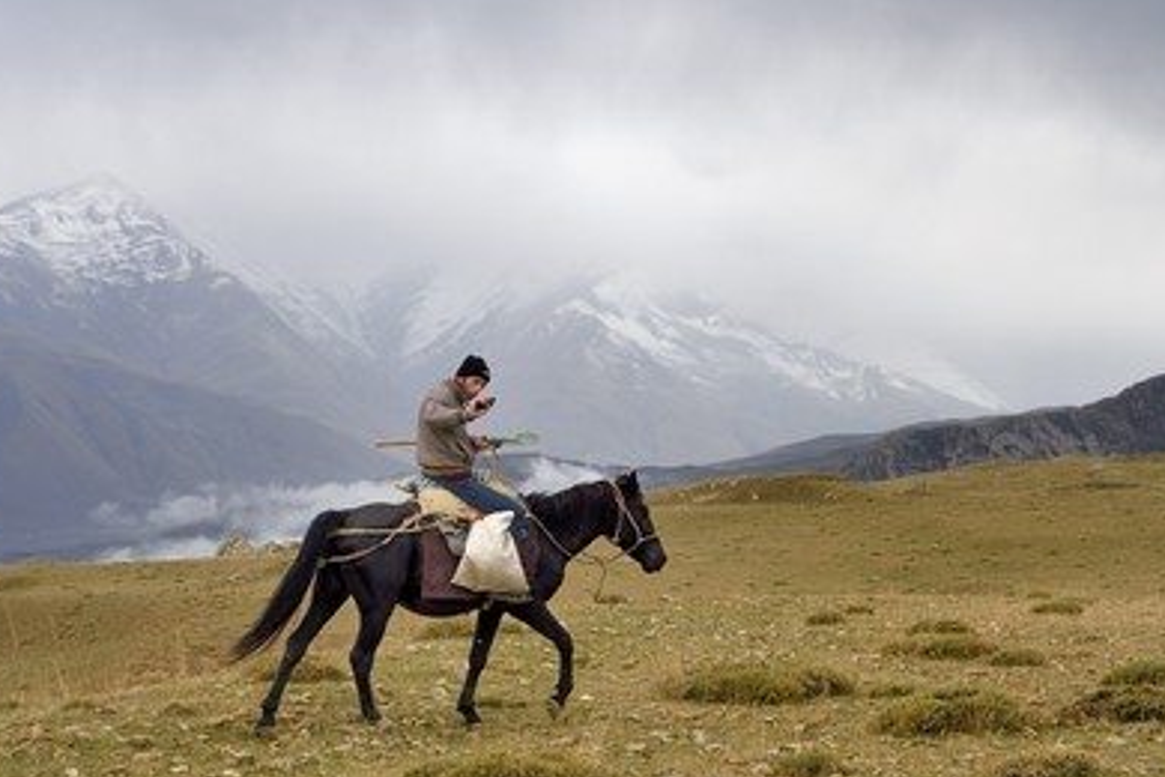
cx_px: 582
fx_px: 2265
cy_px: 391
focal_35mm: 70
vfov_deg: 19.5
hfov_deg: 28.8
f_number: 13
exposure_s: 1/320
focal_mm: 65
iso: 400
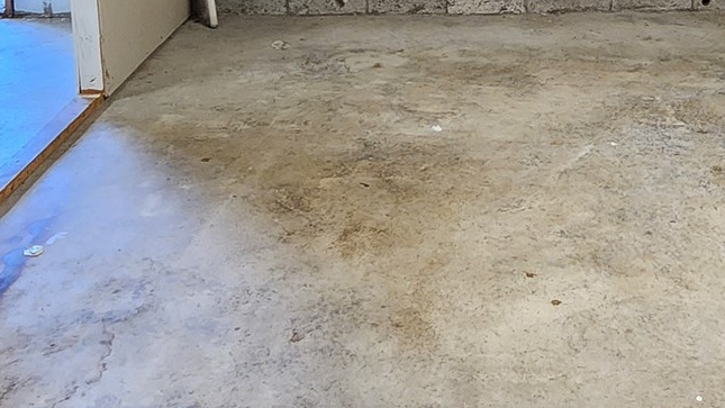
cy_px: -139
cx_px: 453
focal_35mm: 45
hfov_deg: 45.1
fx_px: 865
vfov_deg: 23.2
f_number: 2.2
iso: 400
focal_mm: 2.2
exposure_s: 1/60
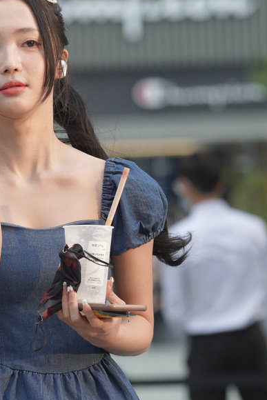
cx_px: -10
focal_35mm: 314
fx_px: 3491
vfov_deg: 6.5
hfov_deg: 4.4
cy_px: 361
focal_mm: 135
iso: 640
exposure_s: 1/400
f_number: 4
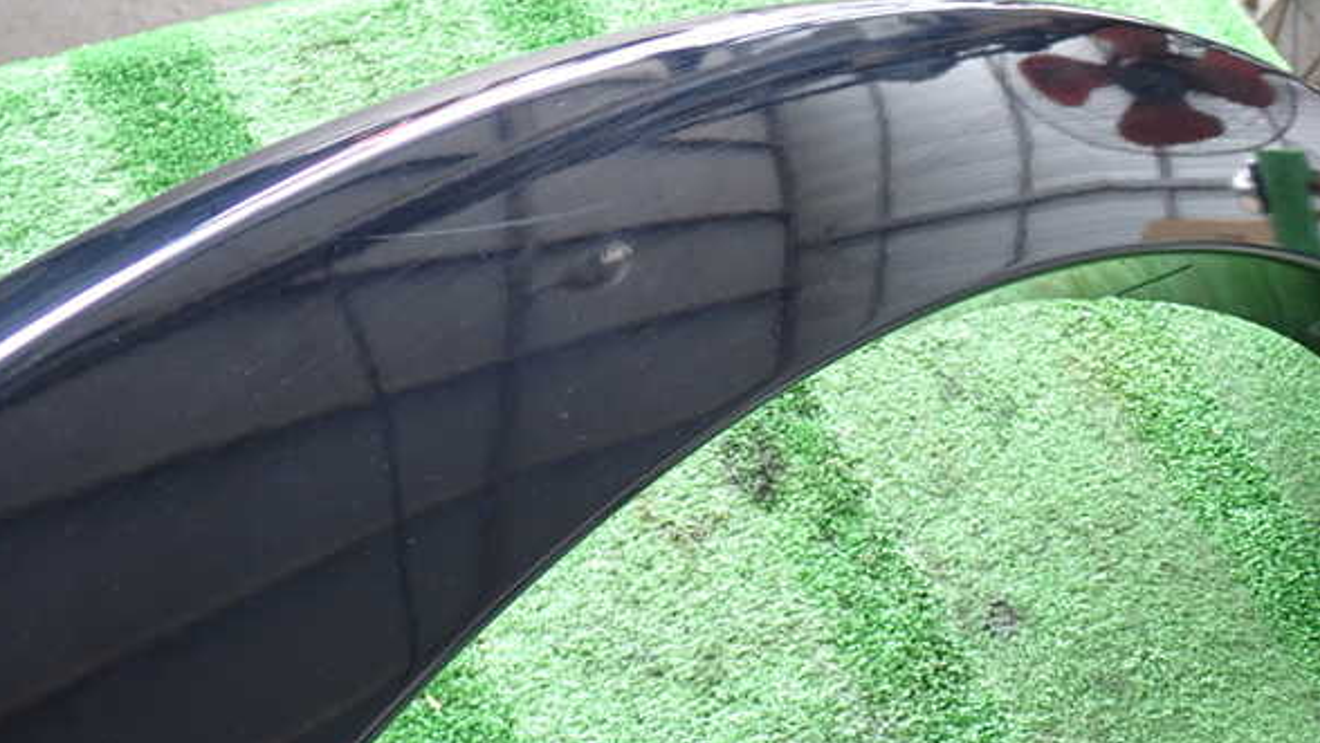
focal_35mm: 40
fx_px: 1400
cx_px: 649
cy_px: 305
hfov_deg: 50.5
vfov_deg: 29.7
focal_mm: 6.37
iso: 320
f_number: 2.5
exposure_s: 1/40
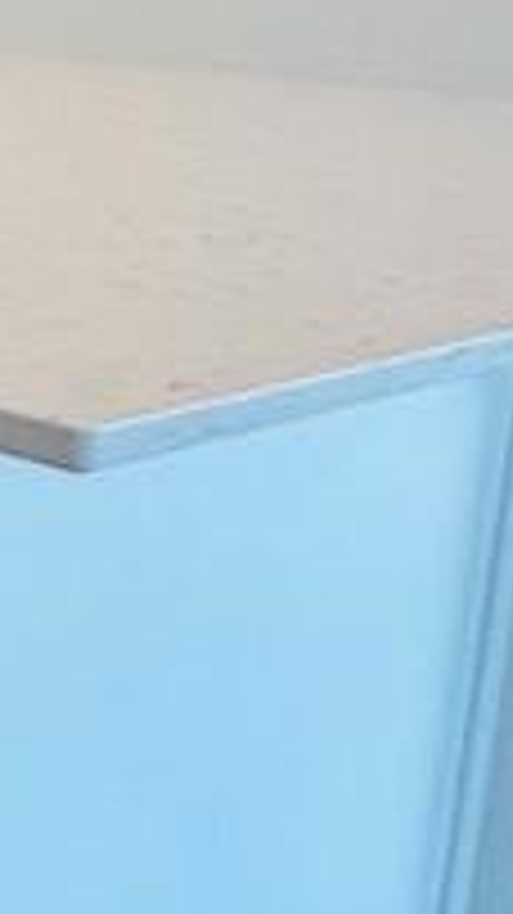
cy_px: 162
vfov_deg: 26.9
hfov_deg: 9.5
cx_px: -1264
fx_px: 1864
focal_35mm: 77
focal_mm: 2.22
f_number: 2.2
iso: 160
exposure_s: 1/120
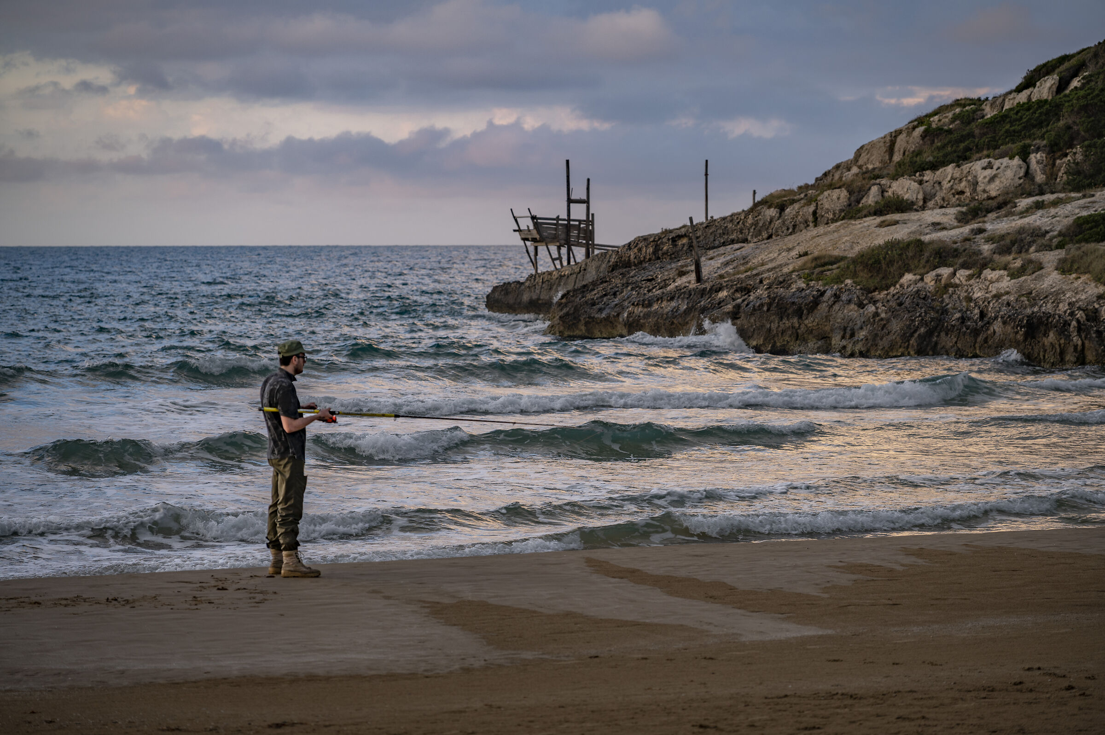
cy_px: 368
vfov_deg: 11.4
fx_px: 3681
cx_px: 552
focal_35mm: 120
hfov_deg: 17.1
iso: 100
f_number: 4
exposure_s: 1/100
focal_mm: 120
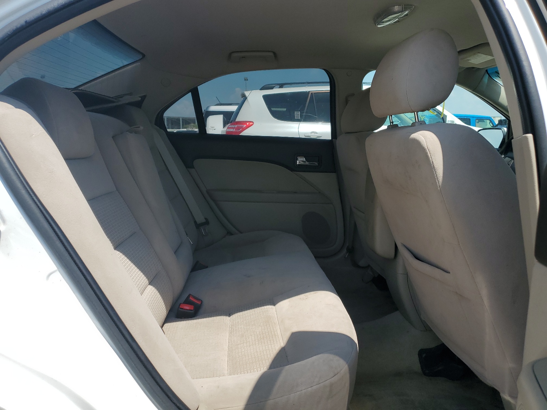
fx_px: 411
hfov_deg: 67.3
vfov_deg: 53.1
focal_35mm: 26
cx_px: 274
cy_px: 205
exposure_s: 1/2500
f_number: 1.5
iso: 50
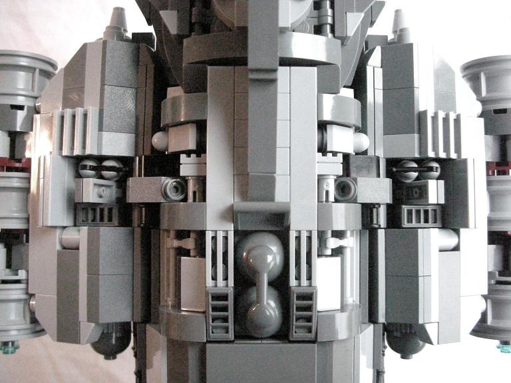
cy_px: 192
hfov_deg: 52.6
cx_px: 256
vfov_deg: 40.7
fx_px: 517
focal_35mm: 35
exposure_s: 1/132
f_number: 2.8
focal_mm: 5.8
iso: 786
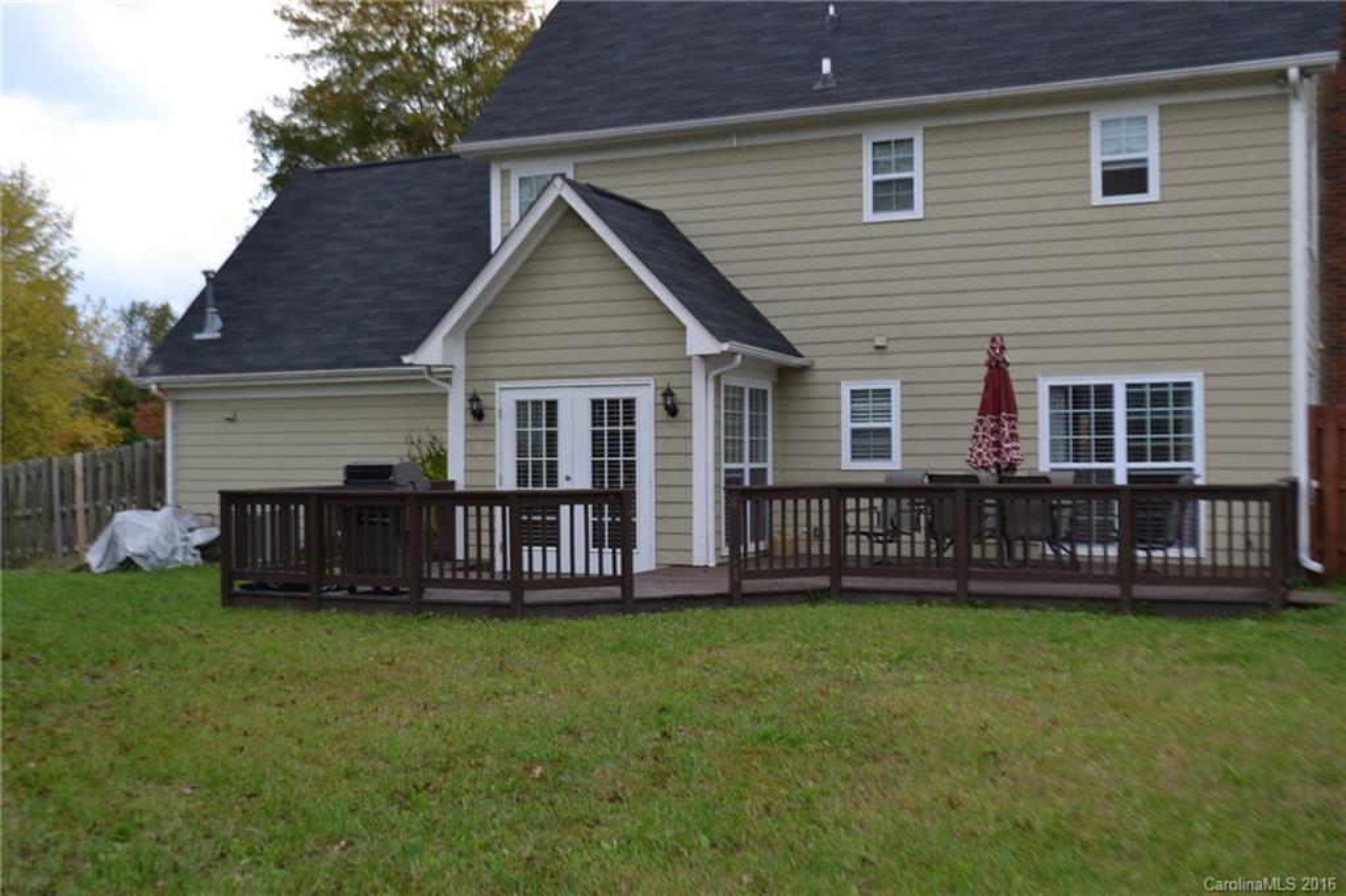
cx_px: 673
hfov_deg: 49.6
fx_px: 1458
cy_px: 448
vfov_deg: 34.2
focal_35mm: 39
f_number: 5.6
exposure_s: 1/125
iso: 110
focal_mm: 26
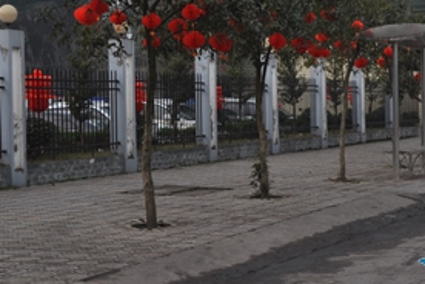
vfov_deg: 15.7
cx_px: 317
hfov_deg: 23.2
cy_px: 114
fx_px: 1027
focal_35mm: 87
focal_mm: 32
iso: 200
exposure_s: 1/250
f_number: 8
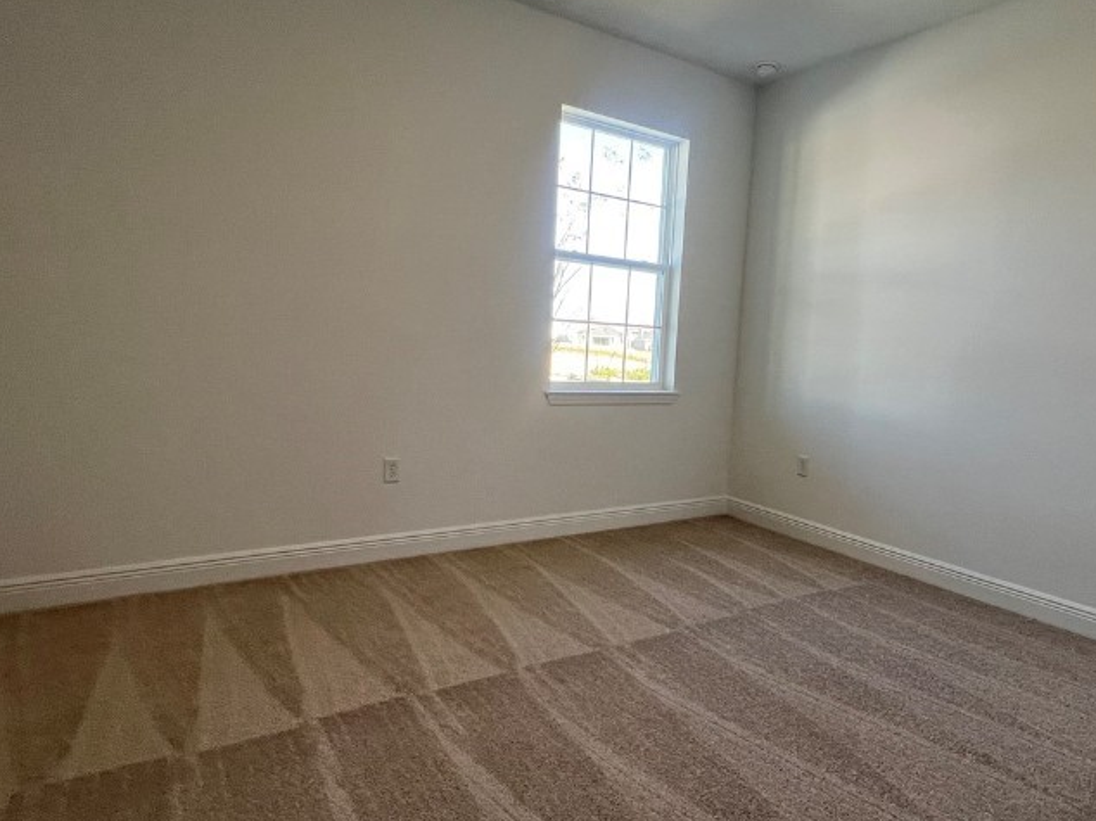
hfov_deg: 78.4
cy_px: 420
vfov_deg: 63.4
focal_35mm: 21
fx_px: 665
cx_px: 636
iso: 125
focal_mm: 1.57
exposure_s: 1/120
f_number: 1.8
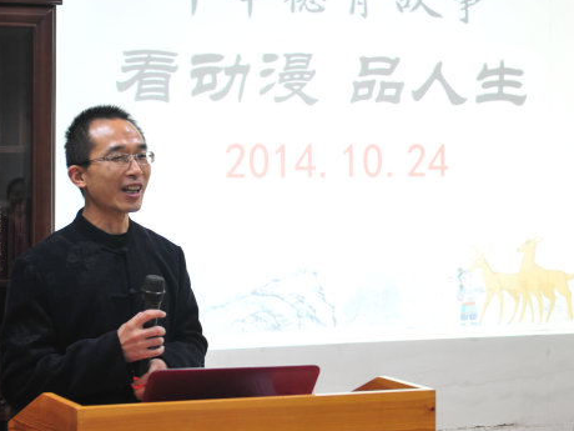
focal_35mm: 108
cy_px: 159
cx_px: 257
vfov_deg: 13.7
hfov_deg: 18.2
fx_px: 1791
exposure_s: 1/40
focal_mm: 50
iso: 500
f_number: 2.8
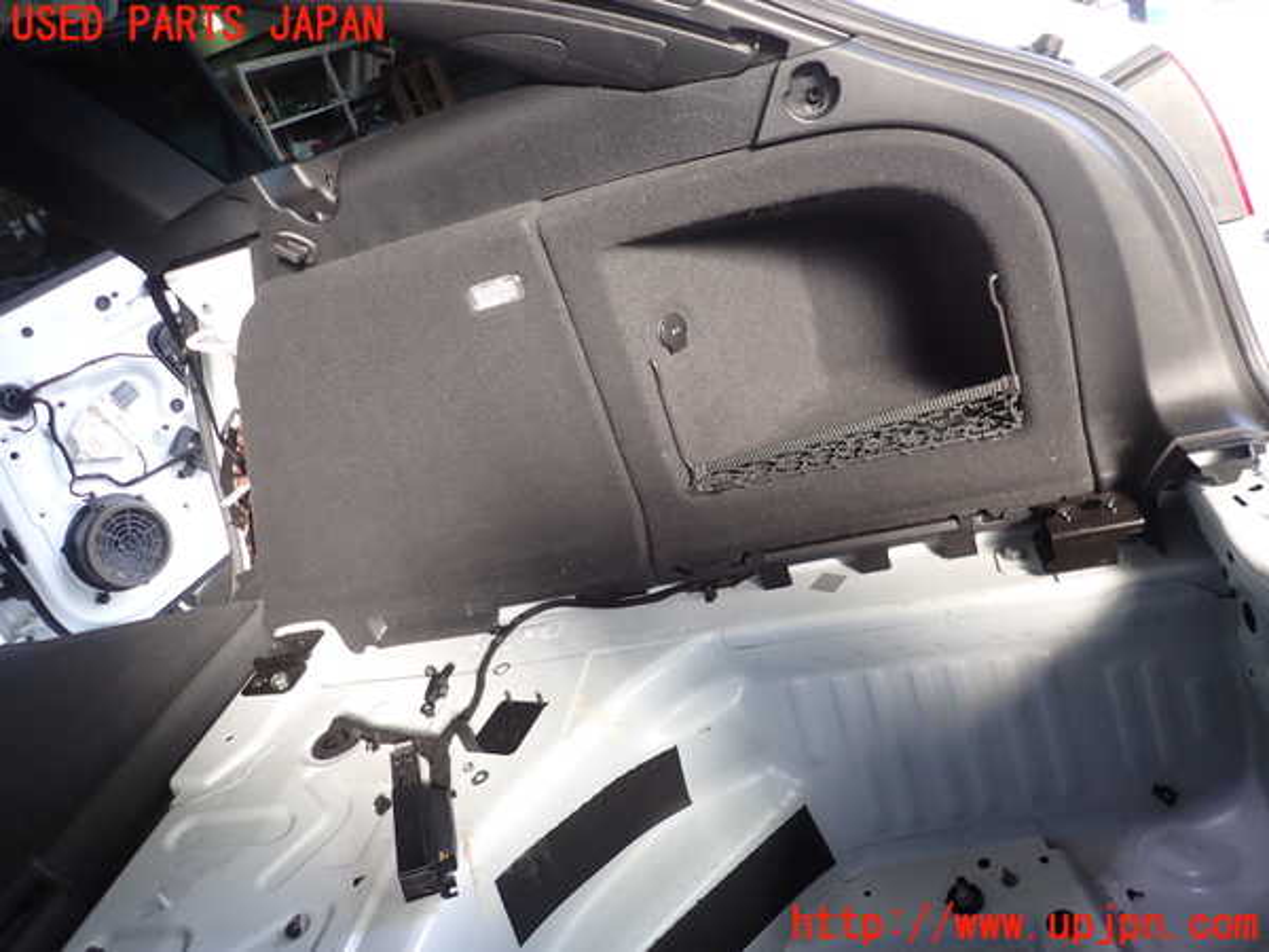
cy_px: 476
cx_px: 634
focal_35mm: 25
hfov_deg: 69.4
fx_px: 916
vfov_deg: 54.9
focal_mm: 4.5
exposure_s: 1/60
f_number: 2
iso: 160
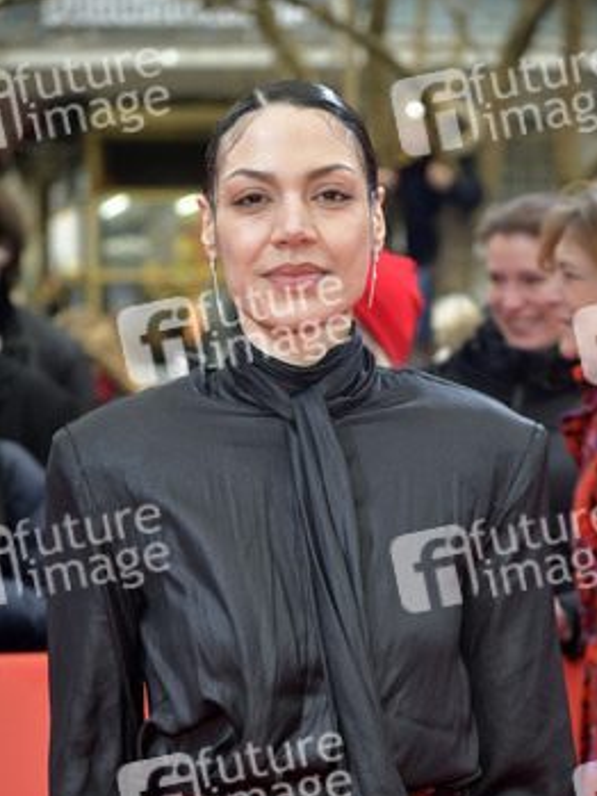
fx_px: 2528
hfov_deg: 13.5
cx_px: 301
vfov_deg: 17.9
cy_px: 445
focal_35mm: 110
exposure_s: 1/200
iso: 1250
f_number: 5.6
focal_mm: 100
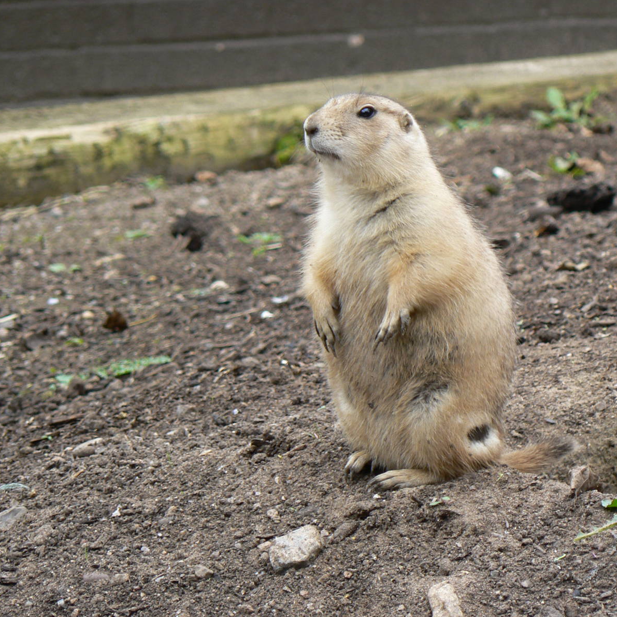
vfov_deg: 6.7
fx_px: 5243
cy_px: 310
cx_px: 392
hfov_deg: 6.7
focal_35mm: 260
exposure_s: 1/60
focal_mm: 36.5
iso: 80
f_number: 4
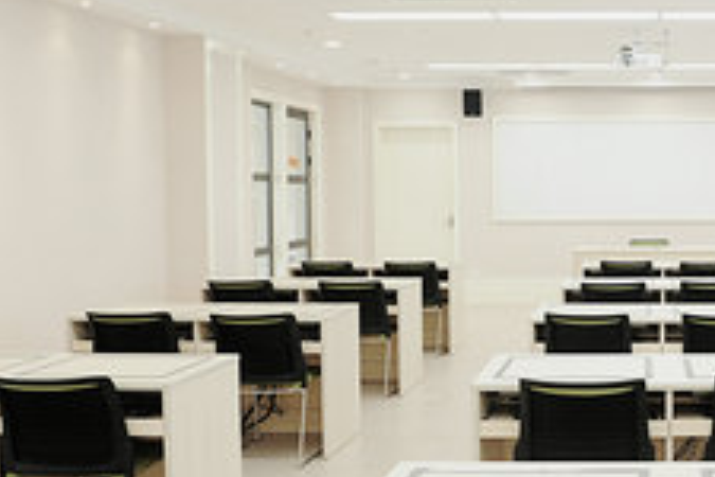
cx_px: 661
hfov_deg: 38.0
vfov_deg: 28.1
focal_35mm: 48
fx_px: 953
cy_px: 226
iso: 4000
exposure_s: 1/160
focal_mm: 24
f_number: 9
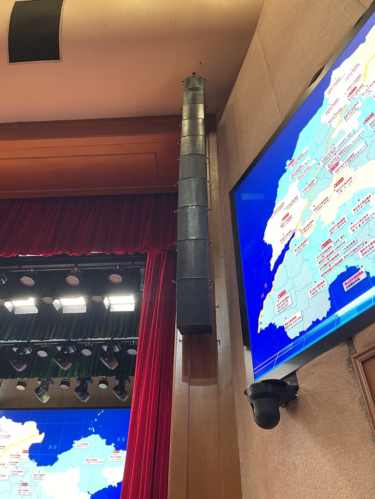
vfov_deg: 69.4
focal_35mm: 25
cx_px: 188
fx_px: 361
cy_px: 250
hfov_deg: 54.9
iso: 160
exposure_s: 1/60
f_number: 1.6
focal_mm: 5.1
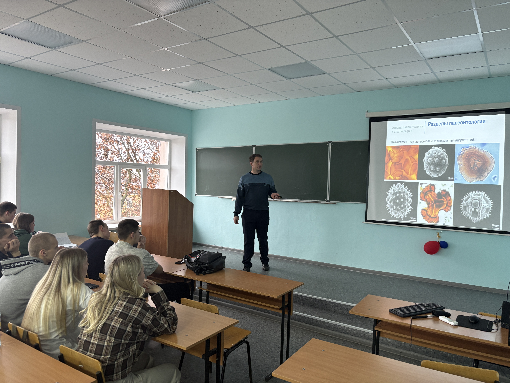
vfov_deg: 53.1
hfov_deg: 67.3
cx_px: 255
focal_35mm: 26
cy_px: 192
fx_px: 383
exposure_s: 1/60
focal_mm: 5.96
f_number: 1.6
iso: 160
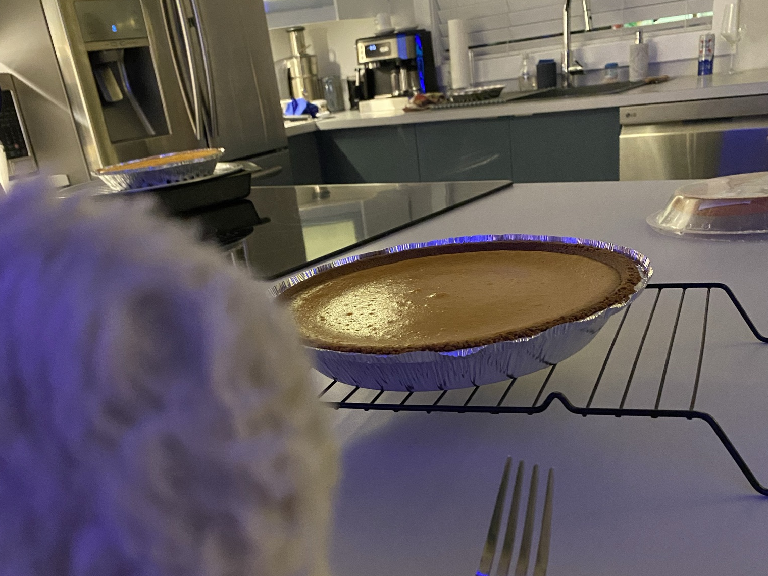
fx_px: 777
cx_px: 387
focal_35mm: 35
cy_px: 464
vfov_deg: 39.1
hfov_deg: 52.6
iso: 800
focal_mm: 4.25
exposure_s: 1/30
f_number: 1.8
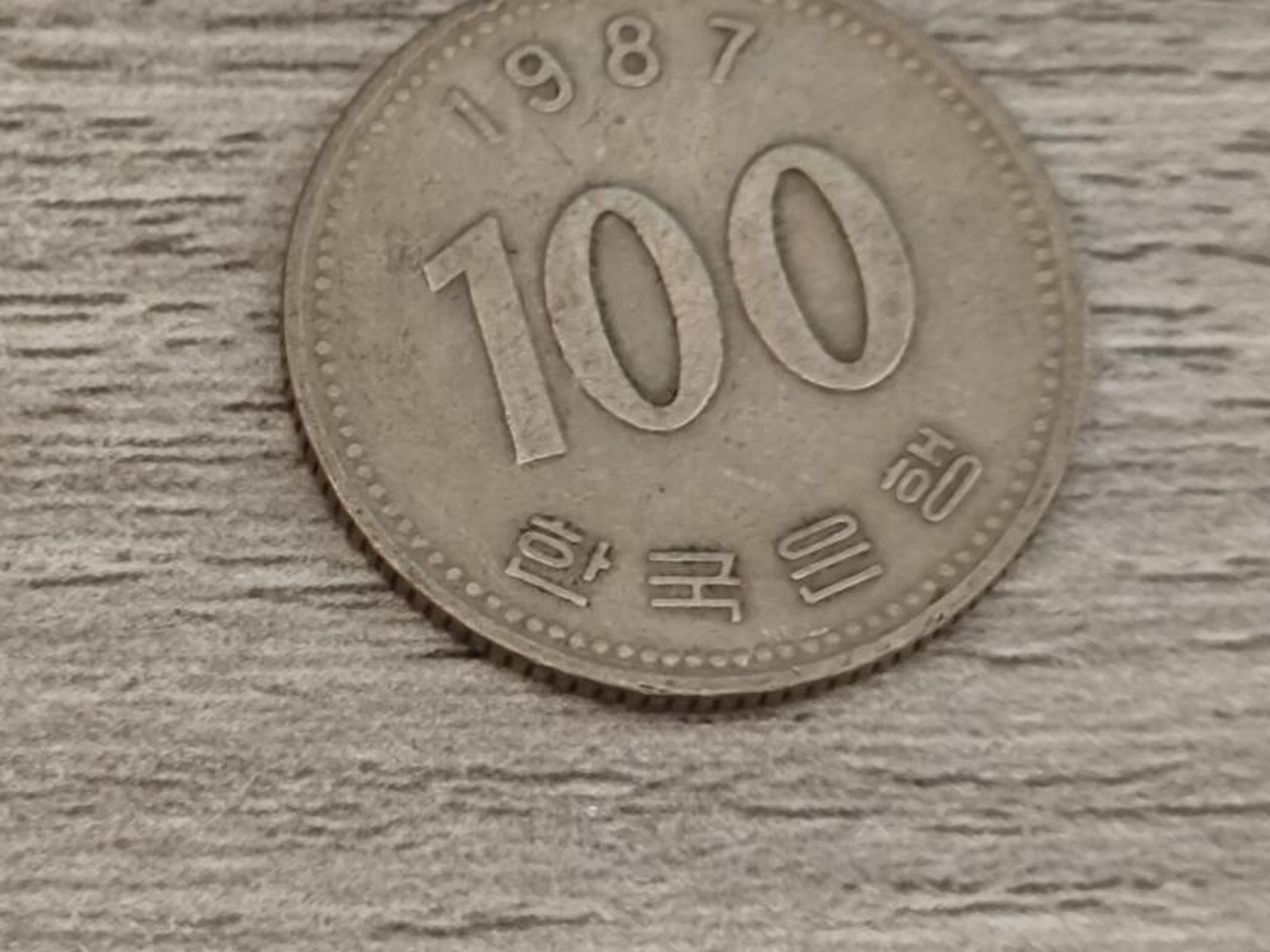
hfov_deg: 15.6
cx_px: 868
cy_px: 337
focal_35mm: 126
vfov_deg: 11.8
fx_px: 4623
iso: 640
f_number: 1.9
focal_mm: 8.7
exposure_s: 1/49.7
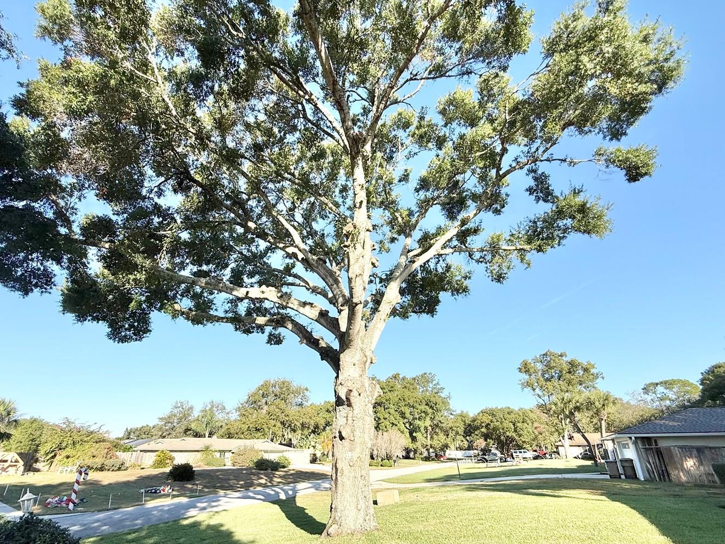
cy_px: 311
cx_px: 342
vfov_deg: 74.3
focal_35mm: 17
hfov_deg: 90.9
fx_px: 356
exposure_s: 1/1572
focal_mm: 2.22
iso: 50
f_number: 2.2
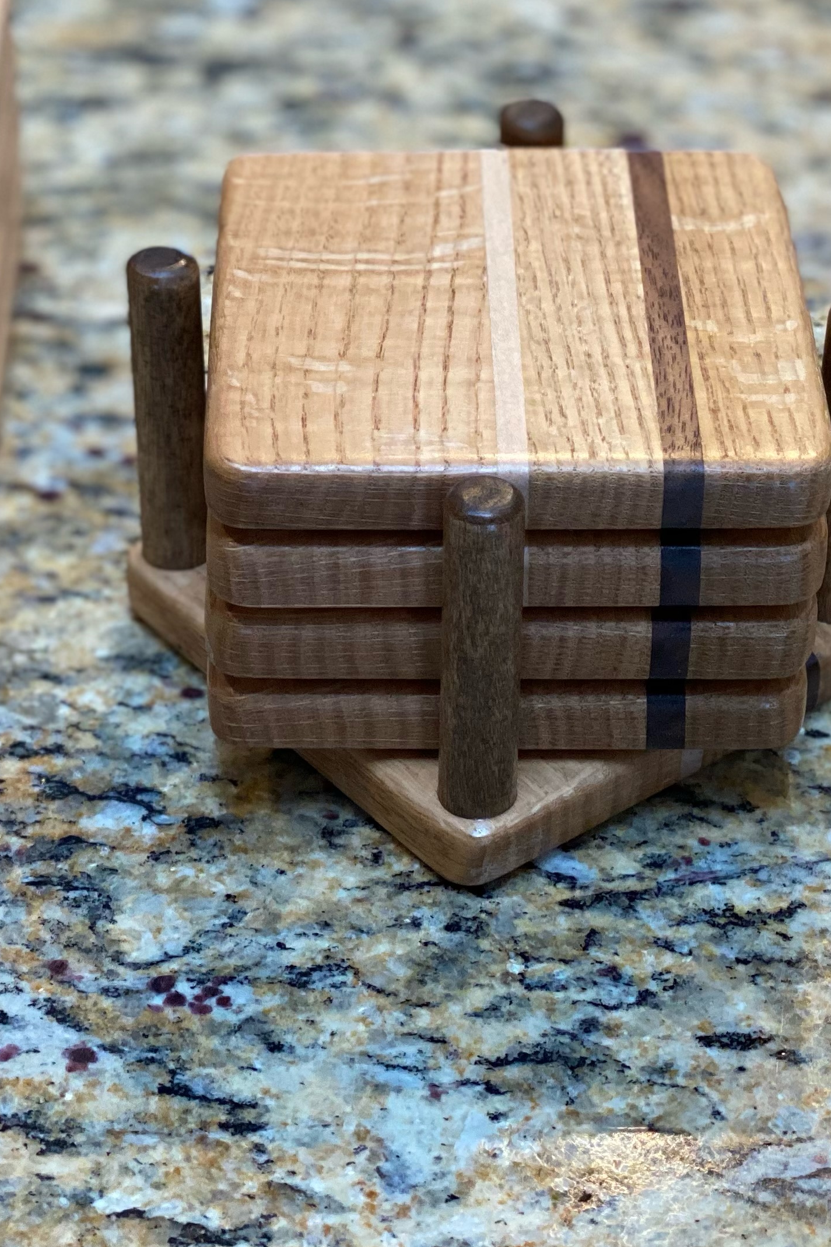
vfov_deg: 19.9
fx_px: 3532
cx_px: 472
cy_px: 386
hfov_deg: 13.4
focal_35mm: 102
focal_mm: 6
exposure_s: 1/120
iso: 125
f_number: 2
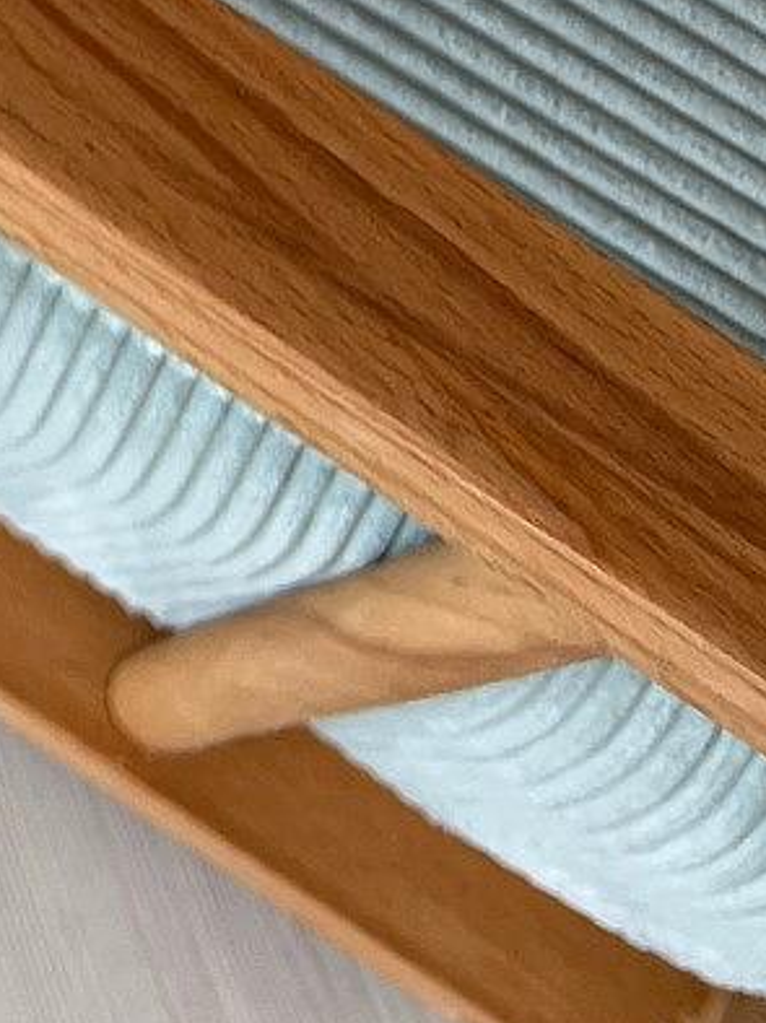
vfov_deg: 13.0
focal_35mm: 132
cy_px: -1002
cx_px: -1143
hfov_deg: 9.7
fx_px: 3899
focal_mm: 5.7
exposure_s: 1/274
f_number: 1.5
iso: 40
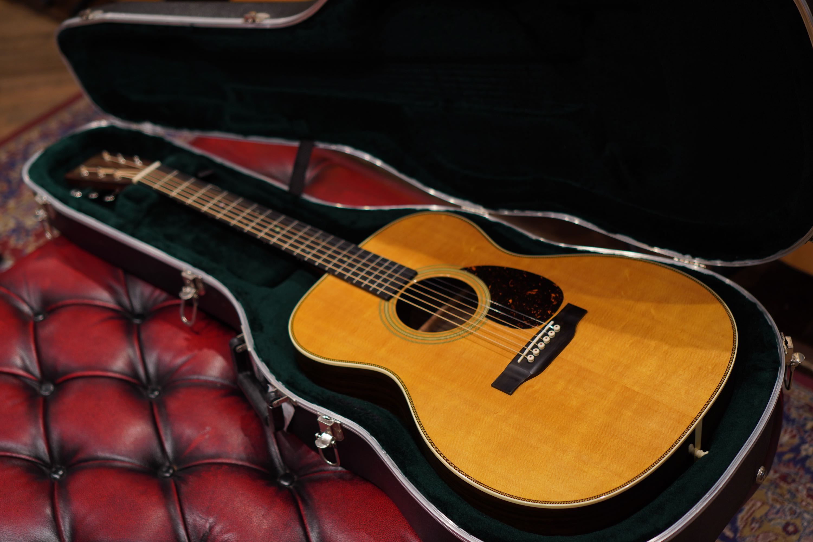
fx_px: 1186
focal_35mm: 52
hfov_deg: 37.9
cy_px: 271
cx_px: 406
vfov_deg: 25.8
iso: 100
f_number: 2
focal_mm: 35
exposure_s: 1/60
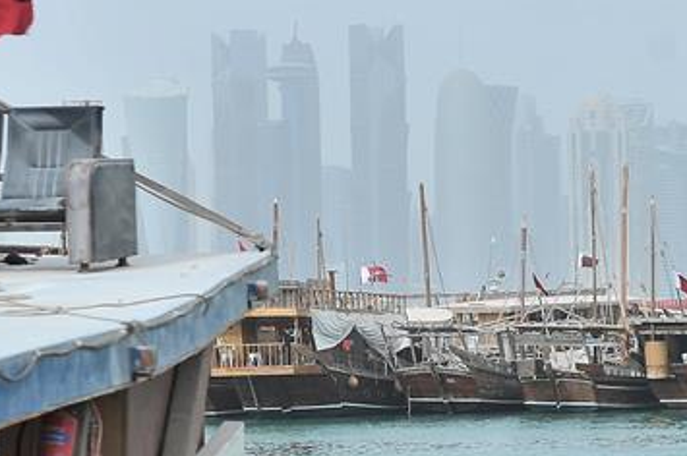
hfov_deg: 10.2
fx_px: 3851
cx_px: 536
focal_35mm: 202
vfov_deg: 6.8
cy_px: 281
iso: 200
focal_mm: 70
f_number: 4
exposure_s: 1/2000
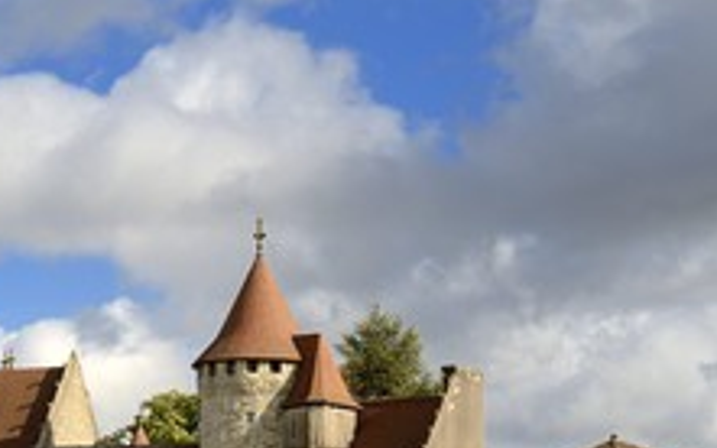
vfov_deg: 13.5
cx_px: 321
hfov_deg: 21.4
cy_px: 295
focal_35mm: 97
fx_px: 1895
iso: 200
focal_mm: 50
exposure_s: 1/250
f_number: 14
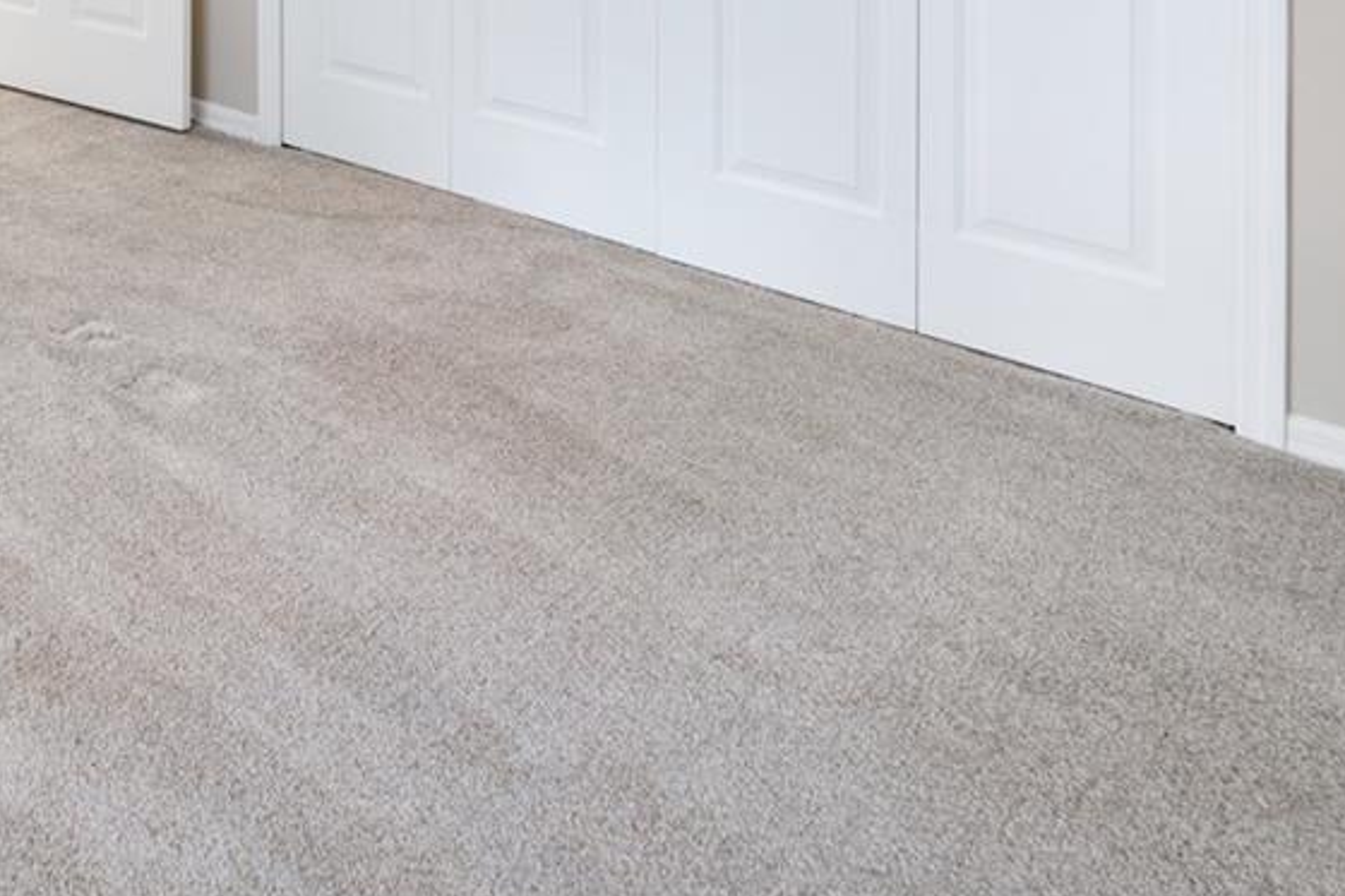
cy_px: -336
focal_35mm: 40
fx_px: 1494
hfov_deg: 40.5
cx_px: -84
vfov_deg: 26.8
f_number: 8
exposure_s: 1/1.25
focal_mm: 14
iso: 1000
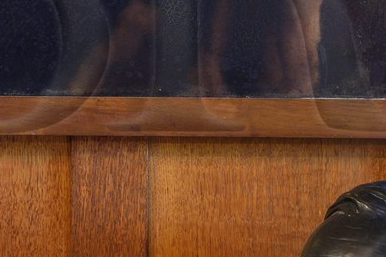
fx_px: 2218
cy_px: -31
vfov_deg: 6.6
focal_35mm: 207
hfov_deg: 9.9
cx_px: 130
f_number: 11
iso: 400
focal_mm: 50
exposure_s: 2.5
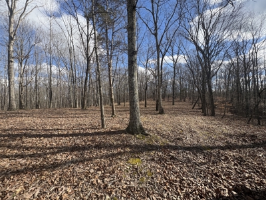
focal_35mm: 14
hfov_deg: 102.1
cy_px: 100
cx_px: 133
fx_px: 108
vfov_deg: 85.7
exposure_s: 1/944
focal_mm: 2.22
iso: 50
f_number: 2.2
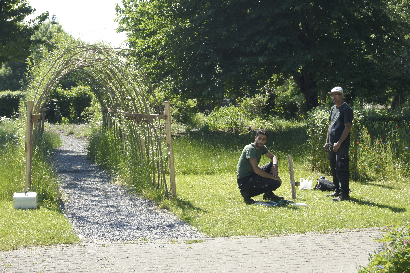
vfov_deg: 21.5
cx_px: 205
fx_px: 717
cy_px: 136
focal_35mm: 63
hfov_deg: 31.9
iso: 250
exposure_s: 1/250
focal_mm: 42
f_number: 8
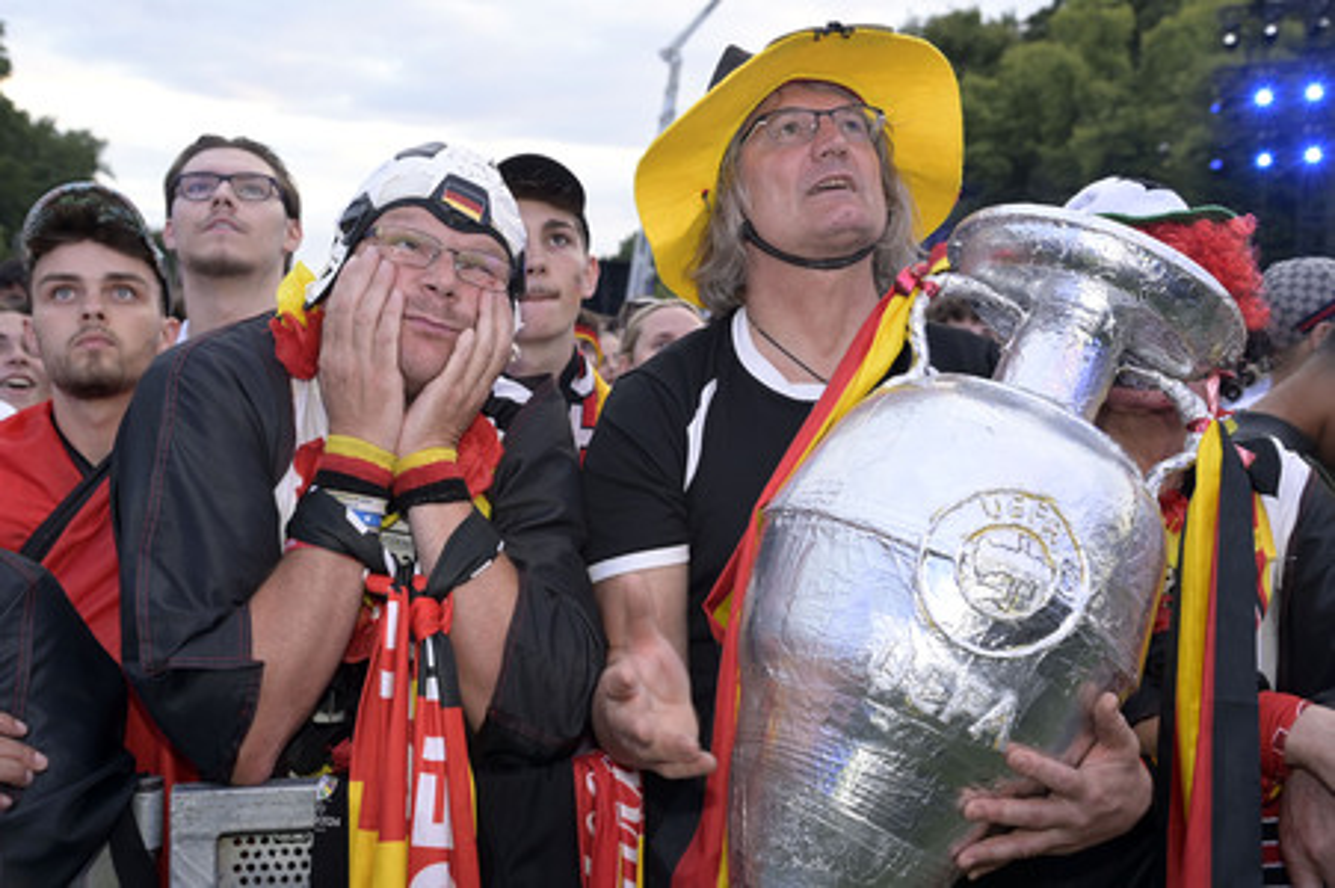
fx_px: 1853
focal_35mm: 50
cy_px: 444
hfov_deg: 39.6
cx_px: 668
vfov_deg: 27.0
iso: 640
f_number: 5.6
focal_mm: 50
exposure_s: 1/40
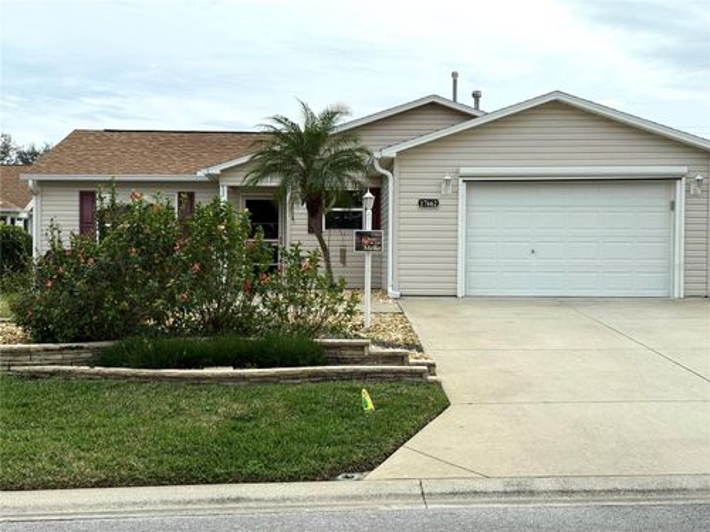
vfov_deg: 30.3
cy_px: 266
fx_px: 985
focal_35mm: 48
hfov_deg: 39.7
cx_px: 355
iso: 80
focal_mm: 6.76
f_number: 1.78
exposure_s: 1/3226
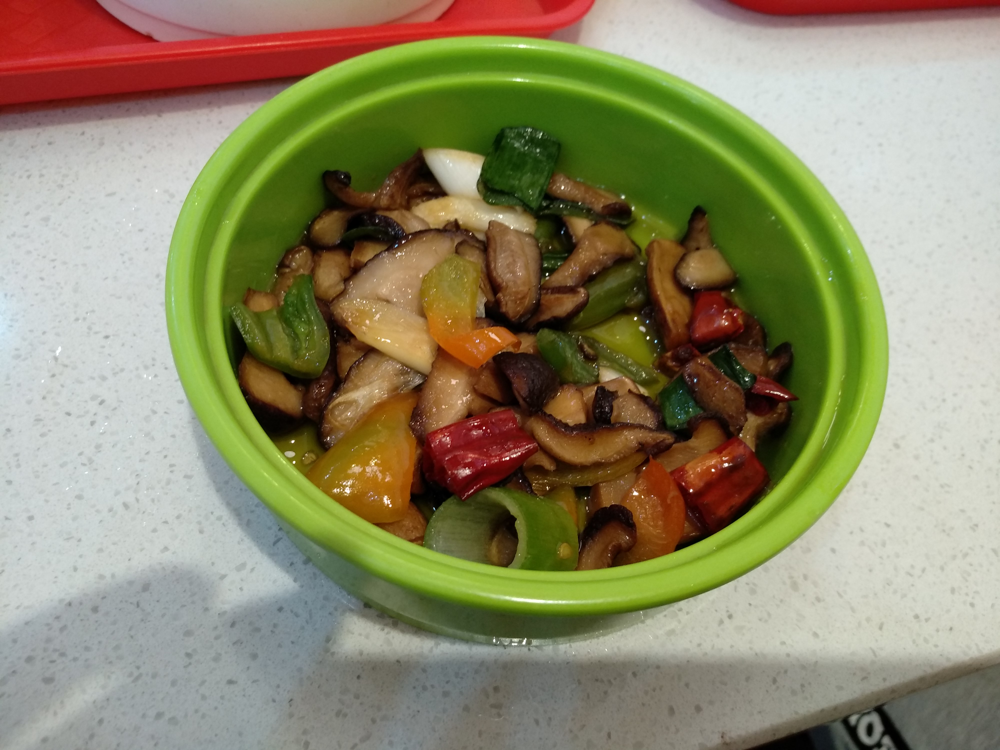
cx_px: 500
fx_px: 636
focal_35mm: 22
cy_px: 375
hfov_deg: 76.4
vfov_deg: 61.1
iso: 400
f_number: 2.2
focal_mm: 3.81
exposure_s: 1/33
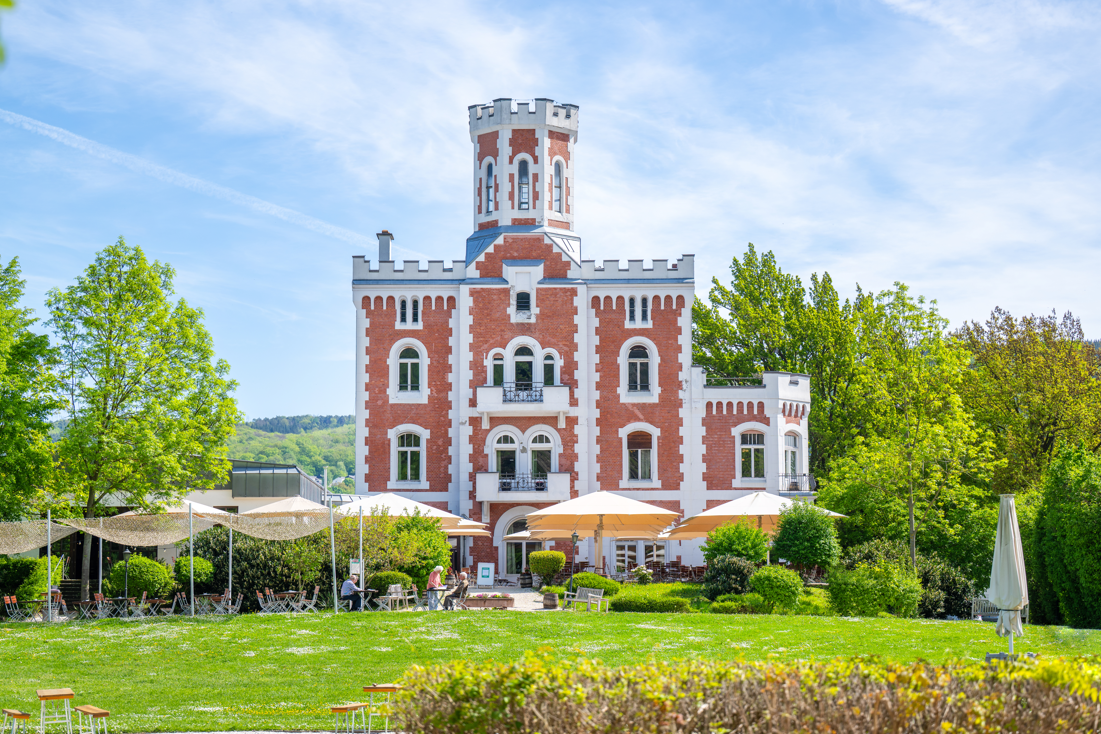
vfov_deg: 18.9
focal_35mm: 72
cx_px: 549
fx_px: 2202
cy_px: 372
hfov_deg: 28.1
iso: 64
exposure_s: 1/1000
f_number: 2.8
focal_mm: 70
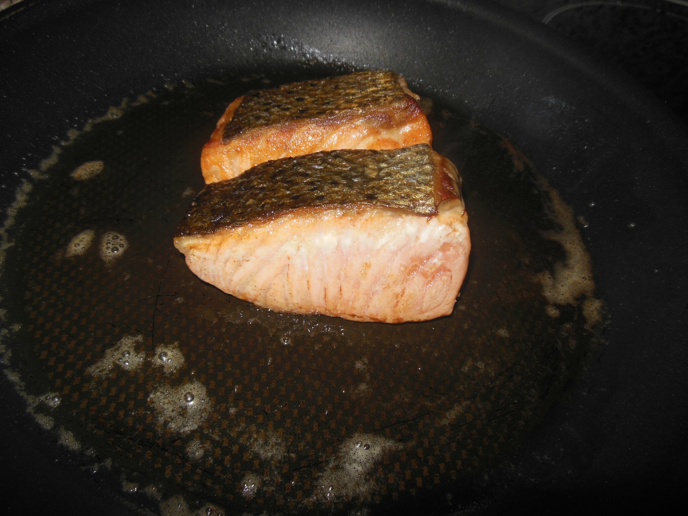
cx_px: 344
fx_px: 497
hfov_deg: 69.4
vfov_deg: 54.9
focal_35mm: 25
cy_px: 258
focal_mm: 4.5
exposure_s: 1/25
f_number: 6.4
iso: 125
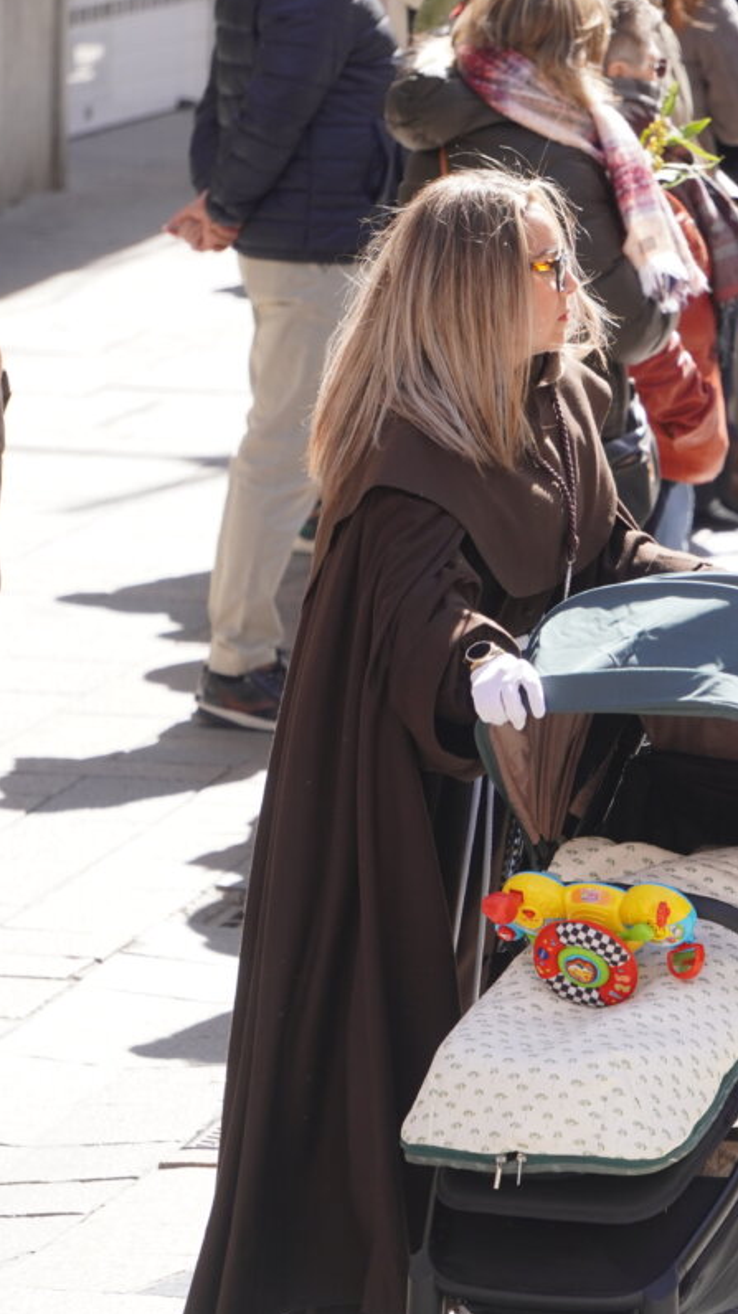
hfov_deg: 3.3
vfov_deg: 5.9
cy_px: 613
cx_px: 660
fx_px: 12679
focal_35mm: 364
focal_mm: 144
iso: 200
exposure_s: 1/250
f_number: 6.3
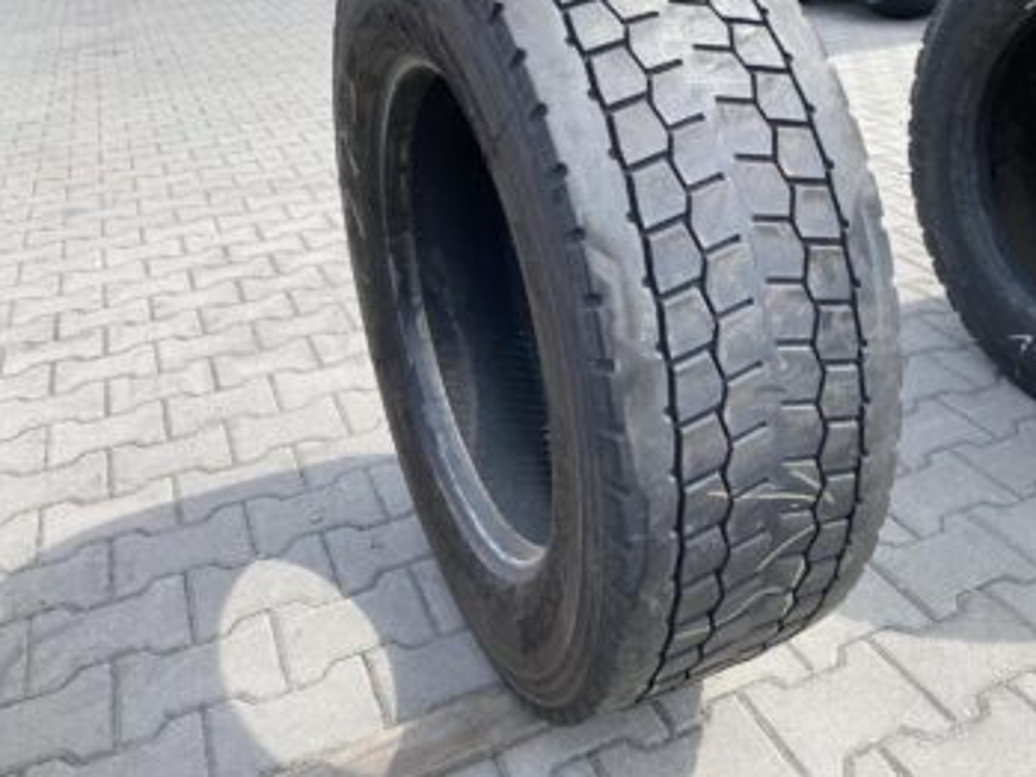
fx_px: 958
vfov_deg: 44.0
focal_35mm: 32
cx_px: 609
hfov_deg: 56.5
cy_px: 316
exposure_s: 1/957
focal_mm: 4.25
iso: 32
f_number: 1.8
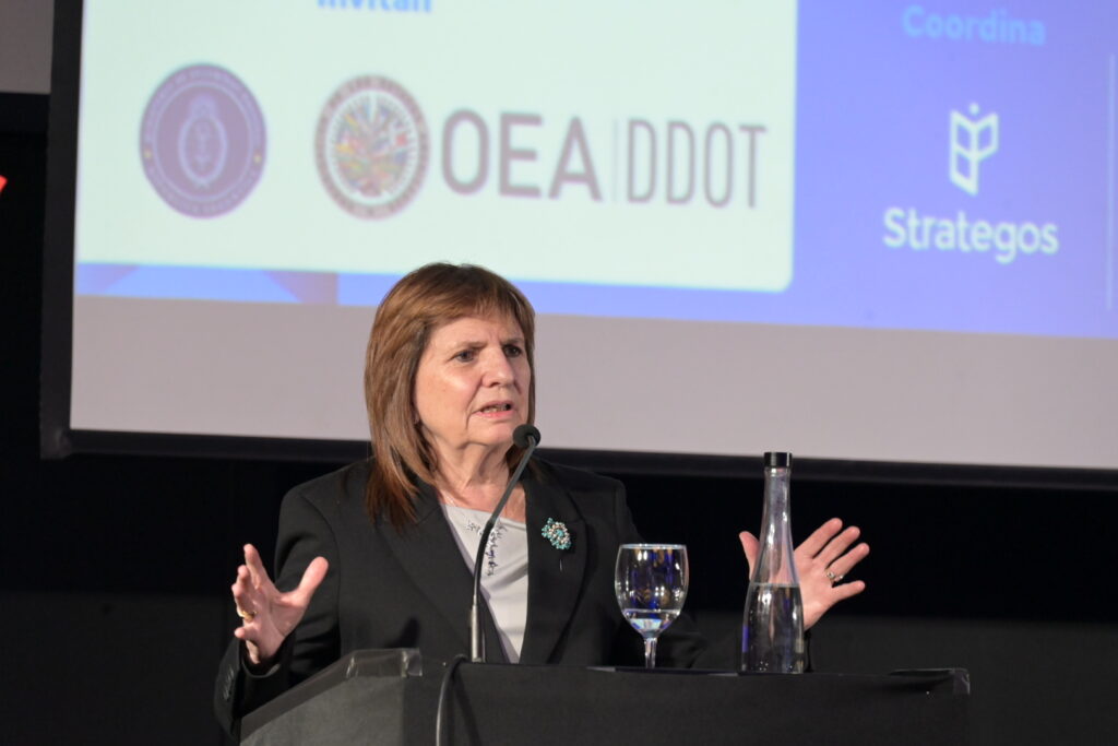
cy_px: 373
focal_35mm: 200
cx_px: 559
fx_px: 6212
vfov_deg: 6.9
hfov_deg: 10.3
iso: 8000
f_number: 8
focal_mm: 200
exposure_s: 1/160
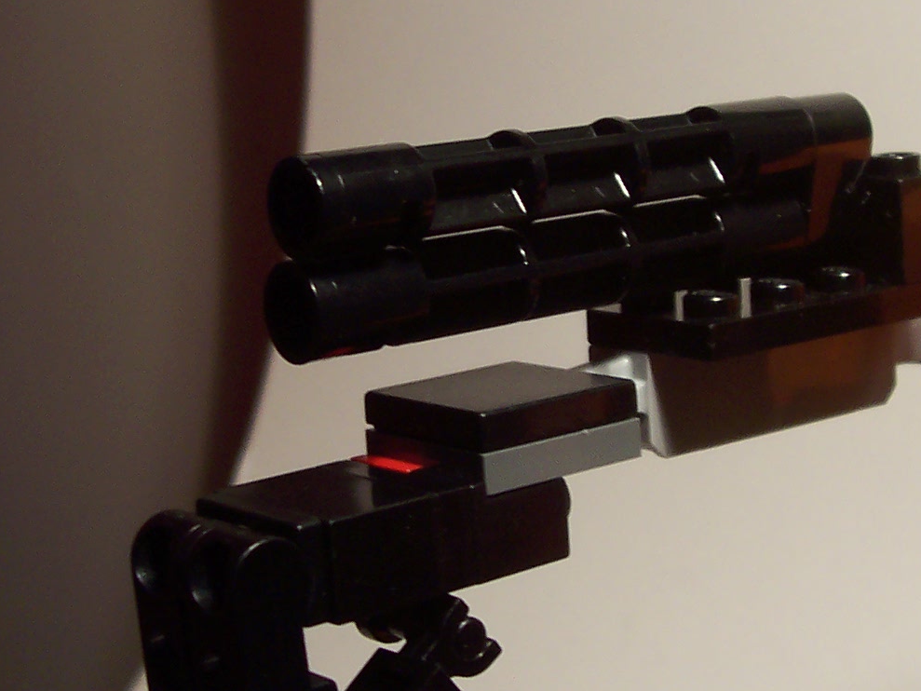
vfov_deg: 19.4
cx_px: 491
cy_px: 291
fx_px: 2022
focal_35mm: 76
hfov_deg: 25.7
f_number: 2.8
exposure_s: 1/45
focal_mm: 5.6
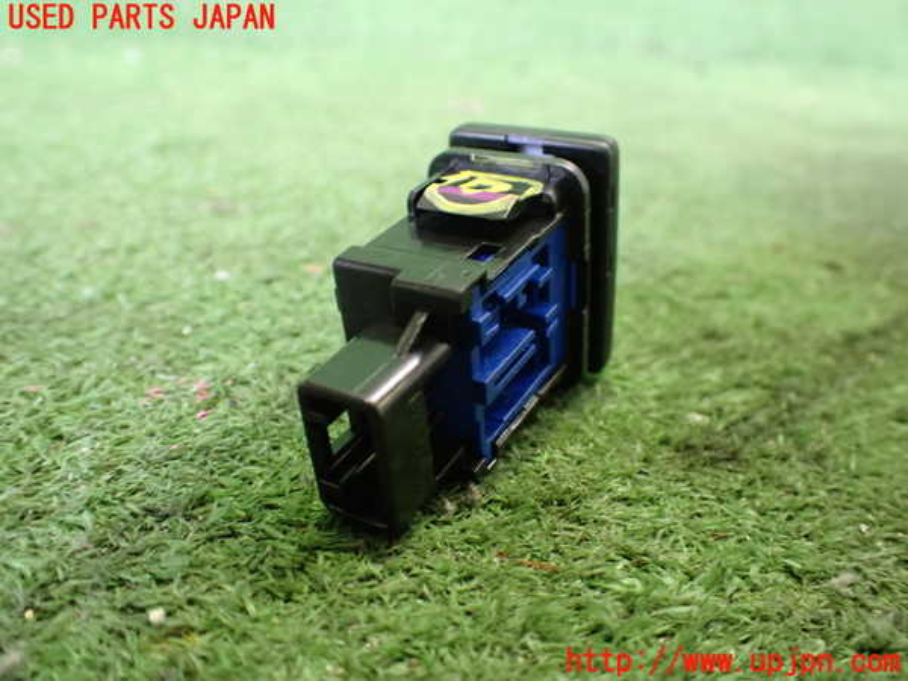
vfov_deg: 46.8
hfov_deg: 60.0
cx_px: 454
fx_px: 787
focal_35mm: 30
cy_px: 340
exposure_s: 1/30
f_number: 2.3
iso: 800
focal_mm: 5.4
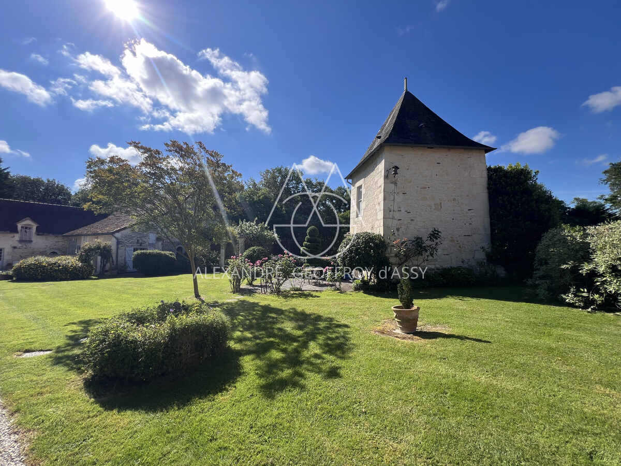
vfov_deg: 89.9
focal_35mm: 13
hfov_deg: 106.2
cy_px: 233
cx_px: 310
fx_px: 233
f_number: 1.8
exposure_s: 1/1263
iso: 32
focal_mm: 1.57
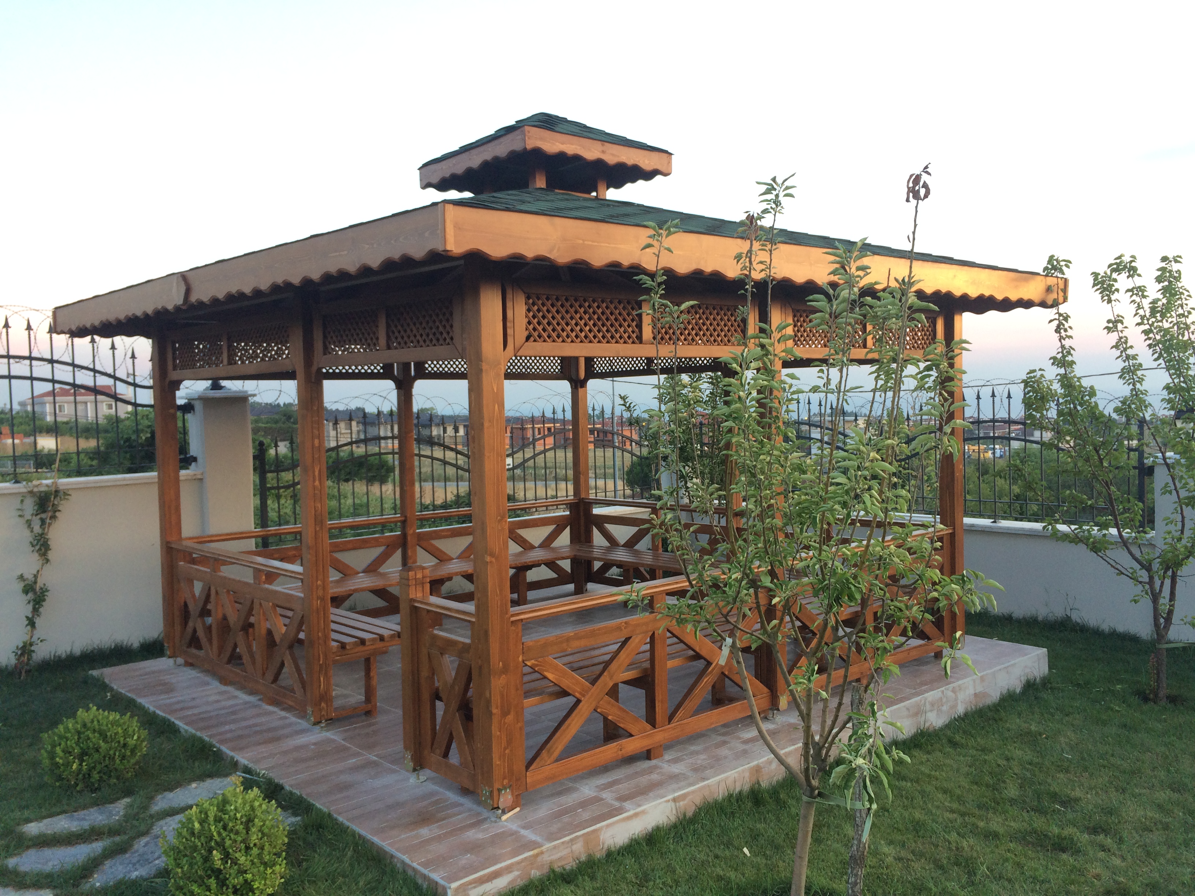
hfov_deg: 61.7
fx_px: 1001
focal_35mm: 29
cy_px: 448
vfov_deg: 48.2
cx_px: 598
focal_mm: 4.15
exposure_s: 1/100
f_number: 2.2
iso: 50
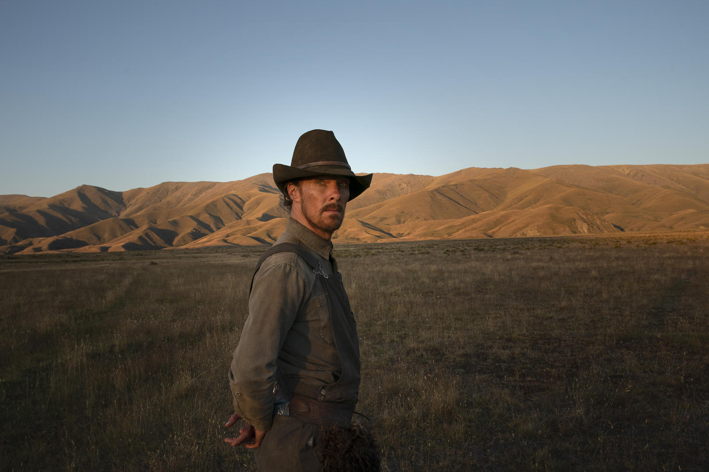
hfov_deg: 57.2
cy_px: 236
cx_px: 354
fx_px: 650
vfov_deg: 40.0
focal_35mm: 33
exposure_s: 1/80
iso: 250
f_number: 16
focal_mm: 33
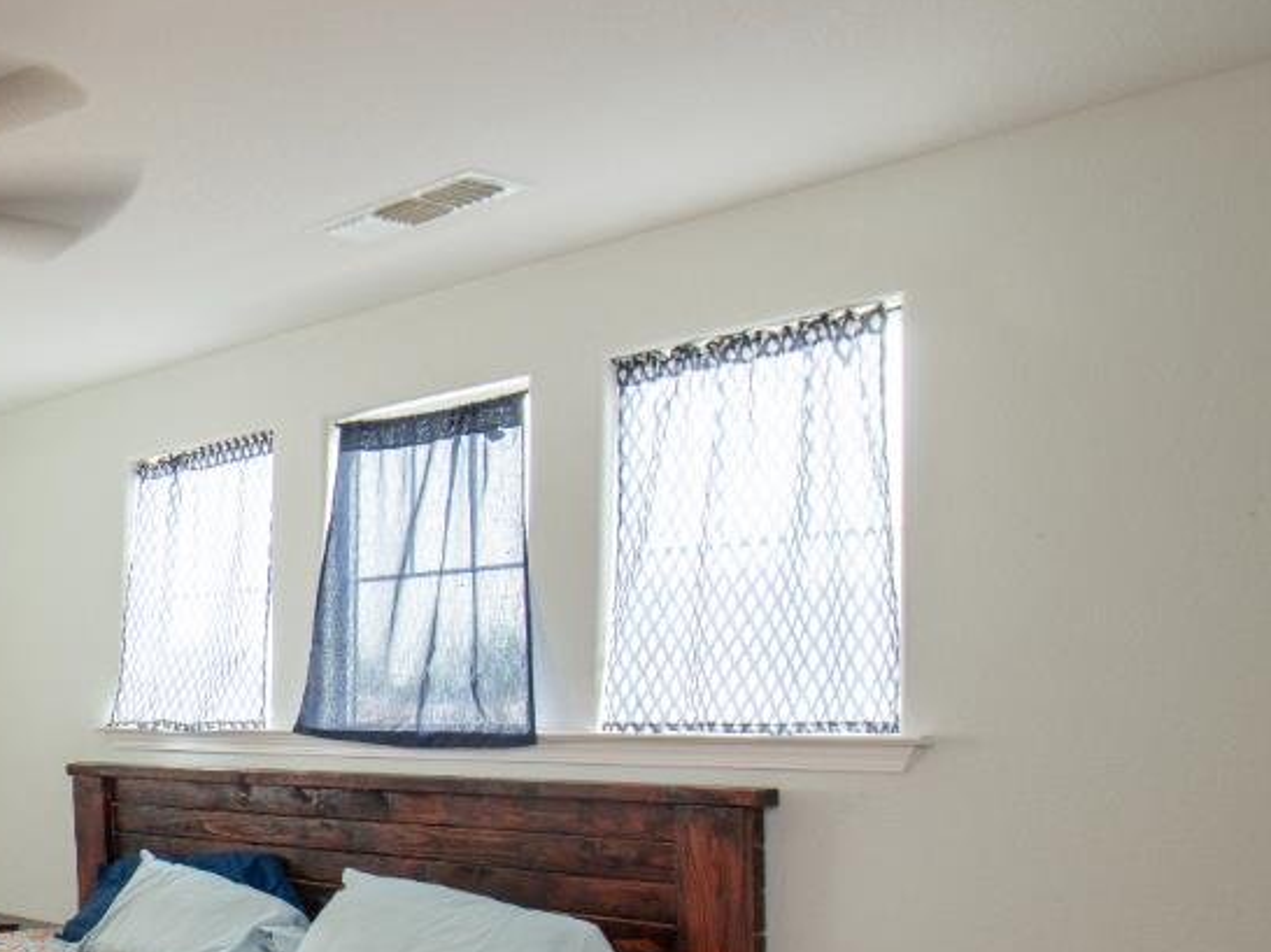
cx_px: -407
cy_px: 726
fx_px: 1358
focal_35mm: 37
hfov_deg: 34.3
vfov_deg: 37.6
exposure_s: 1/2.5
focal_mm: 14
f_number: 6.3
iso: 250
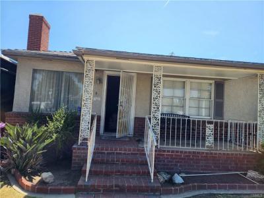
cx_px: 132
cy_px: 99
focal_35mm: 23
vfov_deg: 58.9
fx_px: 175
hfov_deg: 73.9
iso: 12
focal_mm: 6.4
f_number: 1.8
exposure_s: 1/582
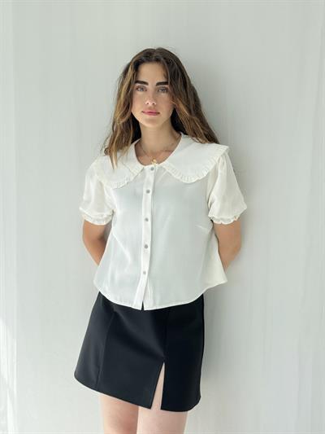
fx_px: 601
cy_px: 217
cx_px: 162
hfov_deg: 30.3
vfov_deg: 39.6
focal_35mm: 48
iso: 64
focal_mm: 6.76
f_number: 1.78
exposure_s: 1/854
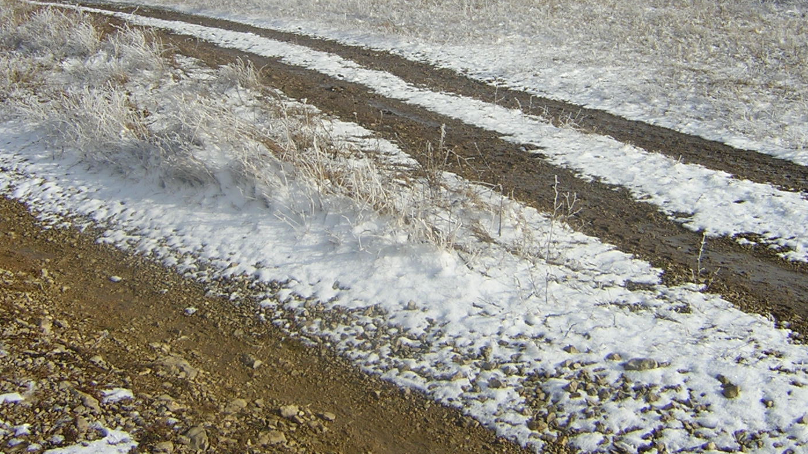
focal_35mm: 45
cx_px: 433
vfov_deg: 26.2
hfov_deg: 45.4
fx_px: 964
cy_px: 119
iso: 100
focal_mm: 4.7
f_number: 5.2
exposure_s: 1/507
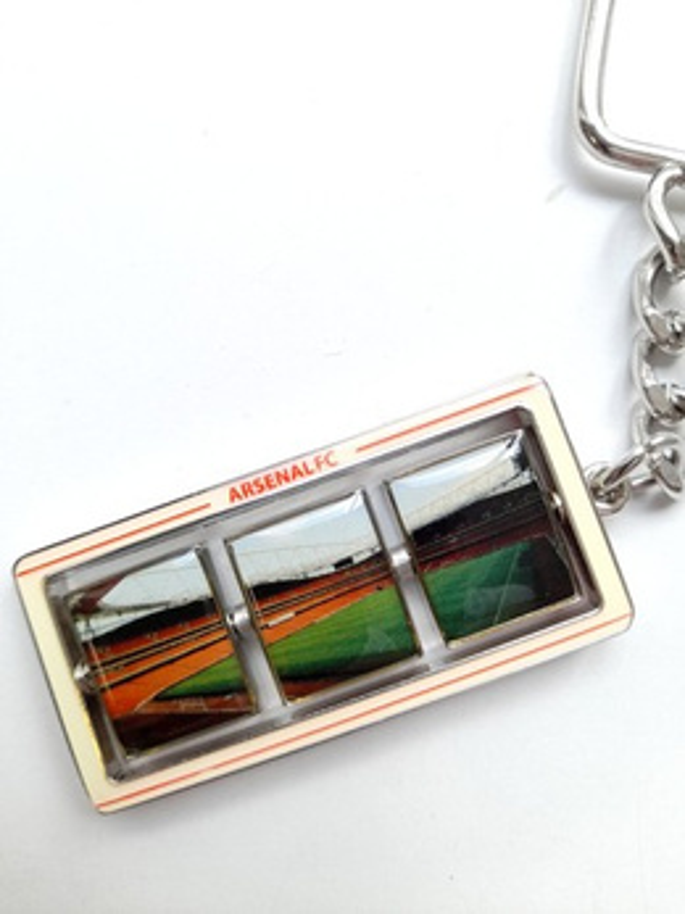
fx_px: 660
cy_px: 457
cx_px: 342
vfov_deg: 69.4
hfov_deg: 54.9
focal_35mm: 25
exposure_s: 1/50
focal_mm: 4.6
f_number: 2
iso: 20
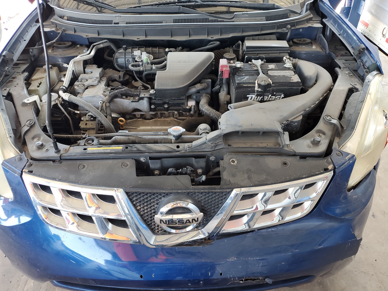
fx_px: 291
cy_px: 146
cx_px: 194
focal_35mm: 26
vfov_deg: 53.1
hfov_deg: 67.3
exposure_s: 1/60.2
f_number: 1.5
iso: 59
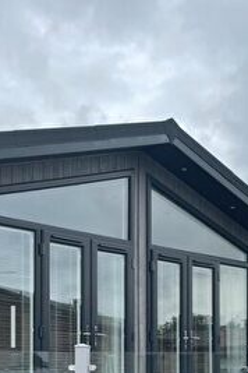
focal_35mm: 71
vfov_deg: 27.2
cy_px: 356
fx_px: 734
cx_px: 61
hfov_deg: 19.1
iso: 32
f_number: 1.6
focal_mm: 4.2
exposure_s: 1/1618
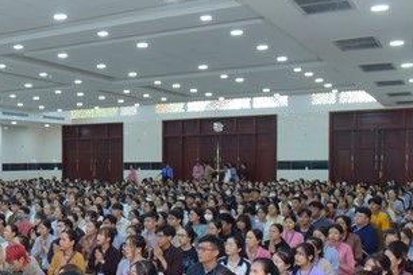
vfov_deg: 26.2
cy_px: 200
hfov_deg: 35.2
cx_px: 0
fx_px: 585
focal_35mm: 51
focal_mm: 24
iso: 1000
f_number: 4.5
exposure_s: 1/80
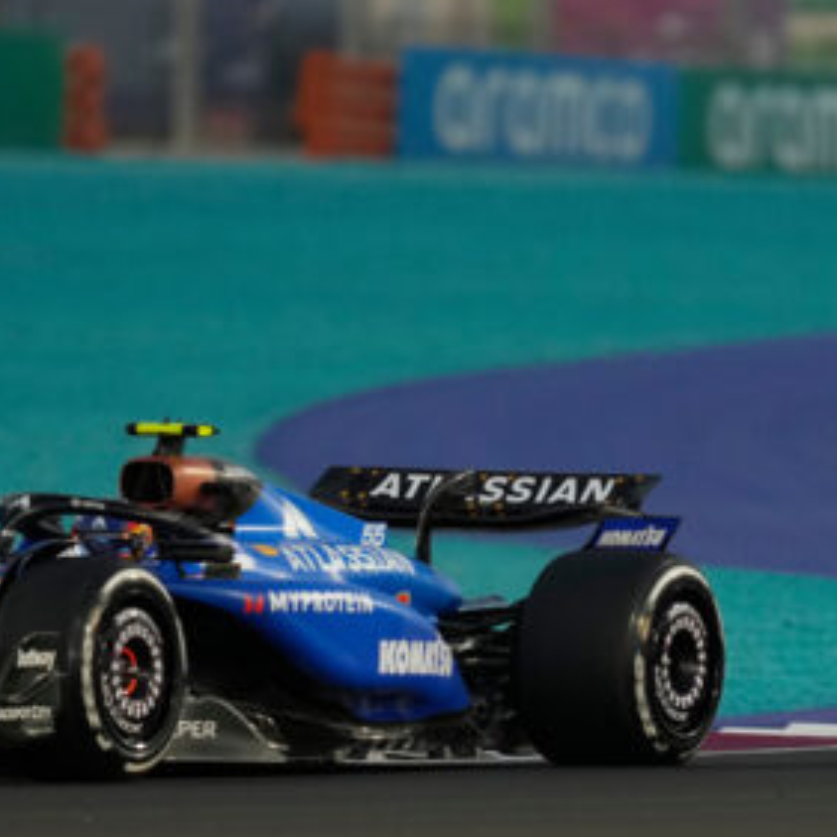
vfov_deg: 1.4
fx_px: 33073
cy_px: 575
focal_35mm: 1209
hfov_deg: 1.4
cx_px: 664
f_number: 2.8
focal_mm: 400
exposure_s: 1/1600
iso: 1250
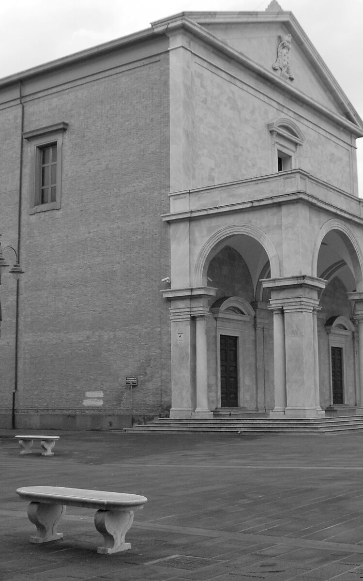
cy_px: 261
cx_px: 210
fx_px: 776
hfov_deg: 26.3
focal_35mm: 49
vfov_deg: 41.0
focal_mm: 16
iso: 320
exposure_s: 1/125
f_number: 5.6
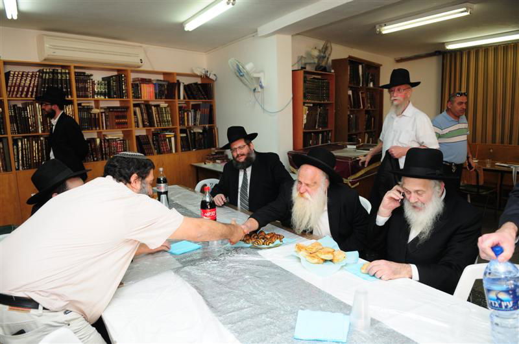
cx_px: 260
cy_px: 172
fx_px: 367
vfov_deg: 50.3
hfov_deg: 70.5
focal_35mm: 26
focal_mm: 17
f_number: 3.2
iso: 500
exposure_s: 1/200
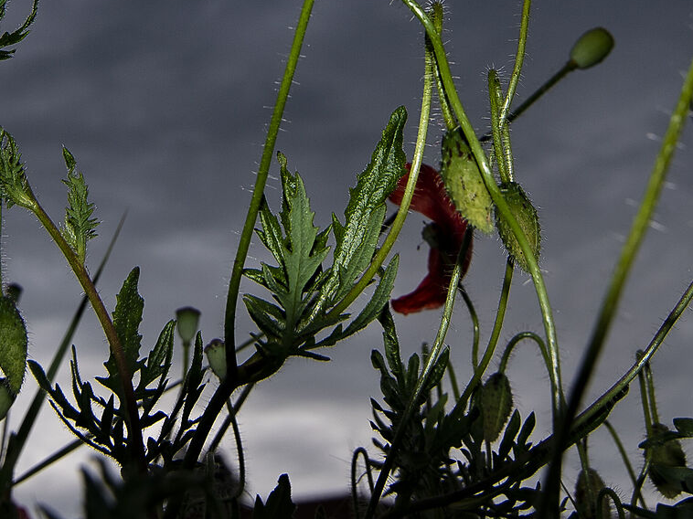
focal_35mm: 69
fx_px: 1371
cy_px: -58
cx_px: 249
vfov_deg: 20.4
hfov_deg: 28.2
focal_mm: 15
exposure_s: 1/200
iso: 100
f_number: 5
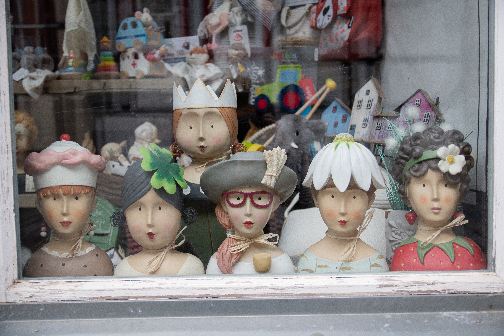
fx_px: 525
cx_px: 252
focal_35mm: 38
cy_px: 168
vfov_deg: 35.5
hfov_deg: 51.3
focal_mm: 25
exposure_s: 1/640
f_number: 3.2
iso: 250
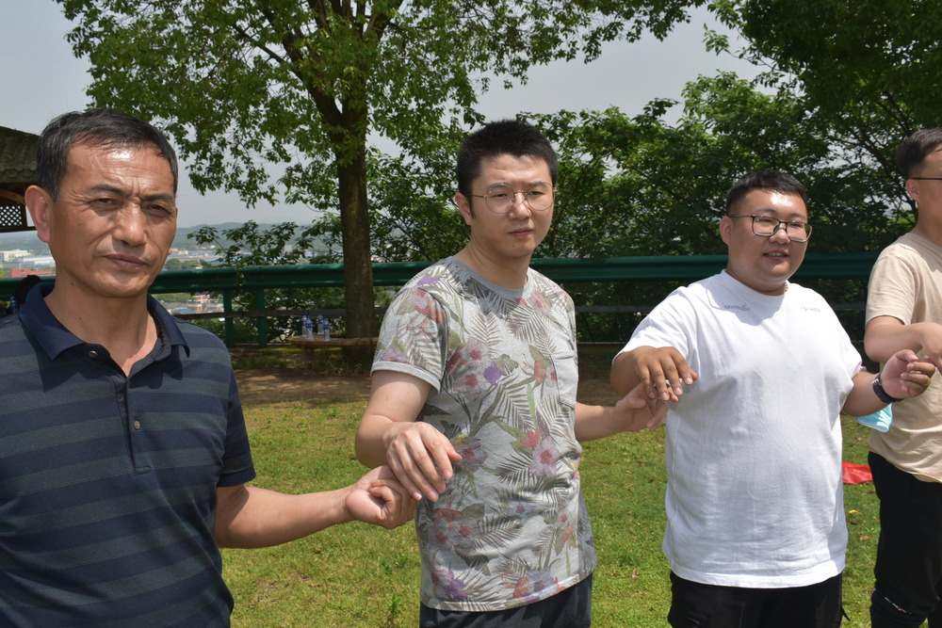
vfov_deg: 36.9
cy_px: 314
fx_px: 942
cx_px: 471
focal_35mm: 36
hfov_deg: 53.1
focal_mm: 24
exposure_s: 1/200
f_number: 13
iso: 100
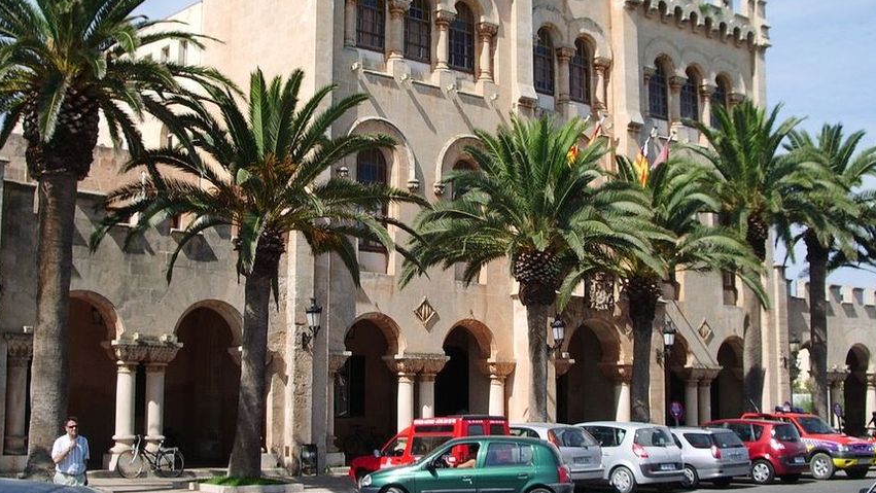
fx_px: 1231
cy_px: 190
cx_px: 417
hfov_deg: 39.2
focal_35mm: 53
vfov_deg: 22.6
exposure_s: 1/400
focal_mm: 6.8
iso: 50
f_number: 4.6
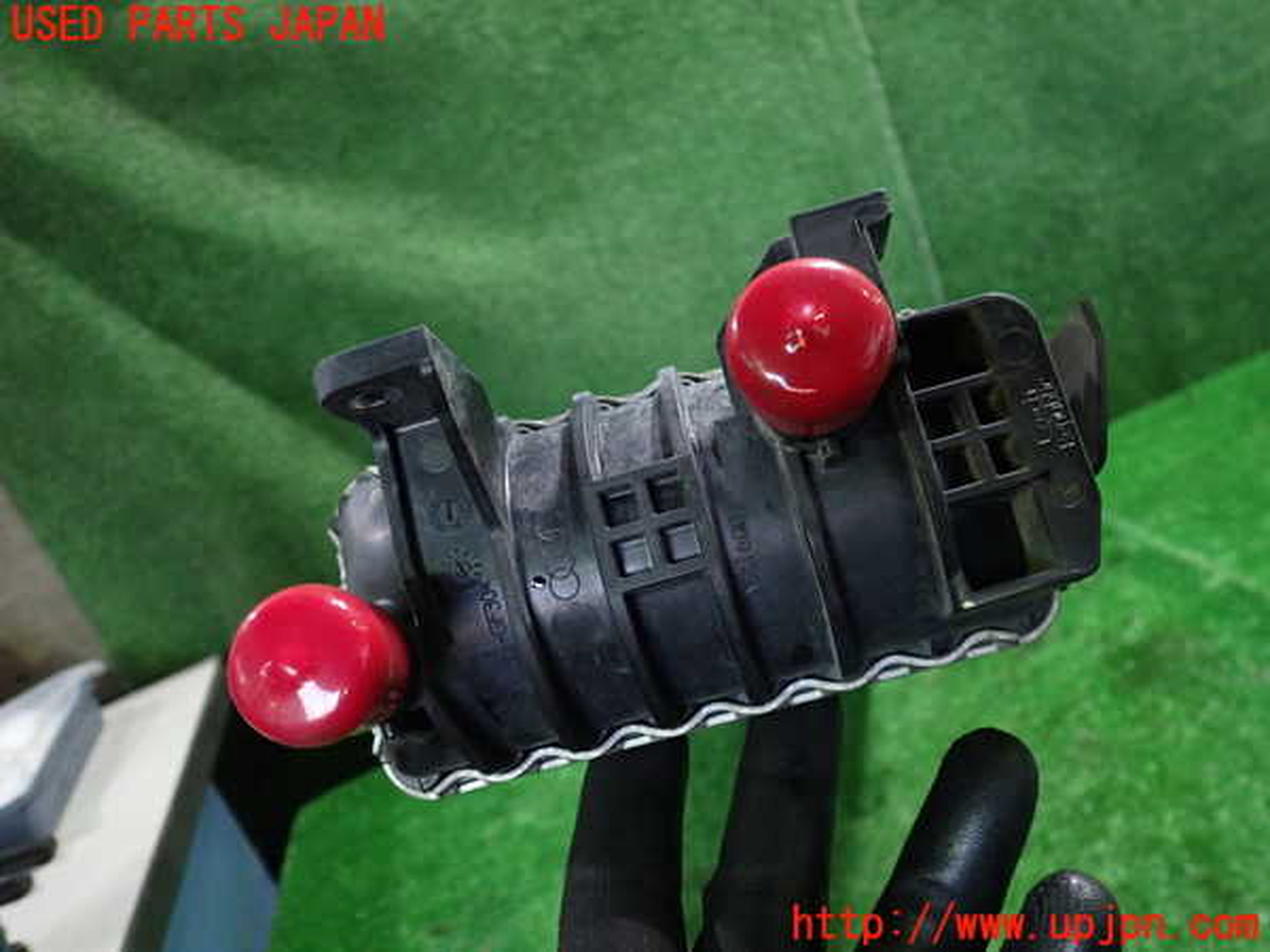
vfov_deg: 46.8
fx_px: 1101
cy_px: 476
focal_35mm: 30
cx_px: 635
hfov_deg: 60.0
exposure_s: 1/30
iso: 400
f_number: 2.3
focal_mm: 5.4
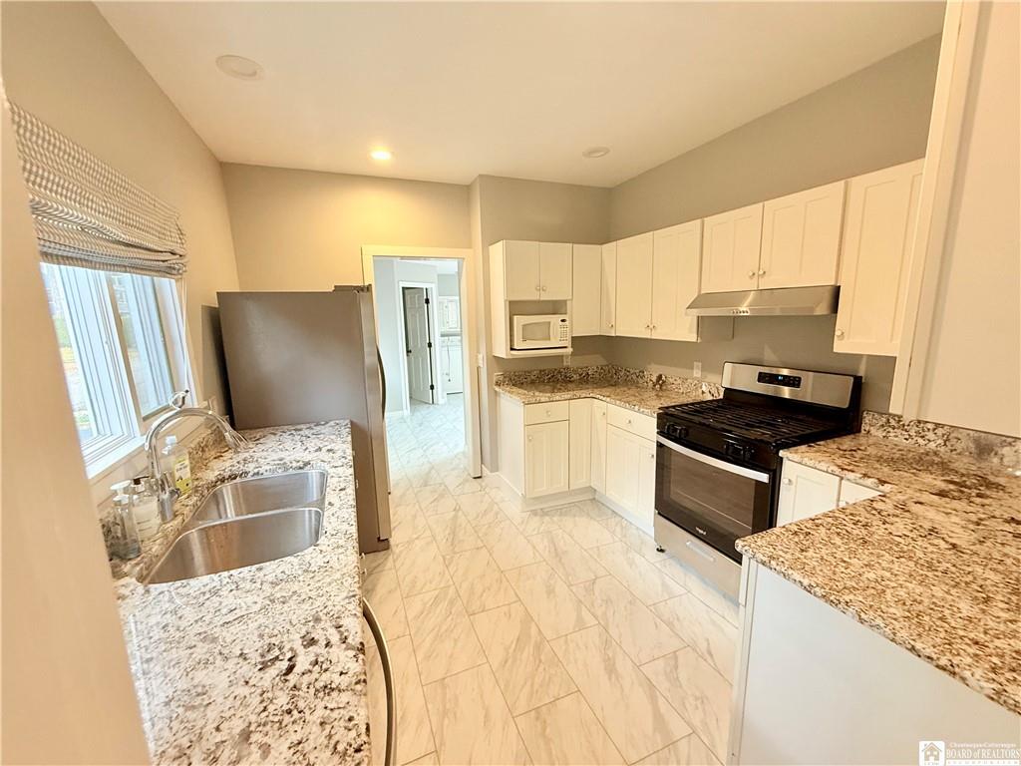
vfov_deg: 85.7
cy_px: 383
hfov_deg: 102.1
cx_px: 510
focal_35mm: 14
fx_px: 413
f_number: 2.2
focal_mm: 2.22
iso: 320
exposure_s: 1/120
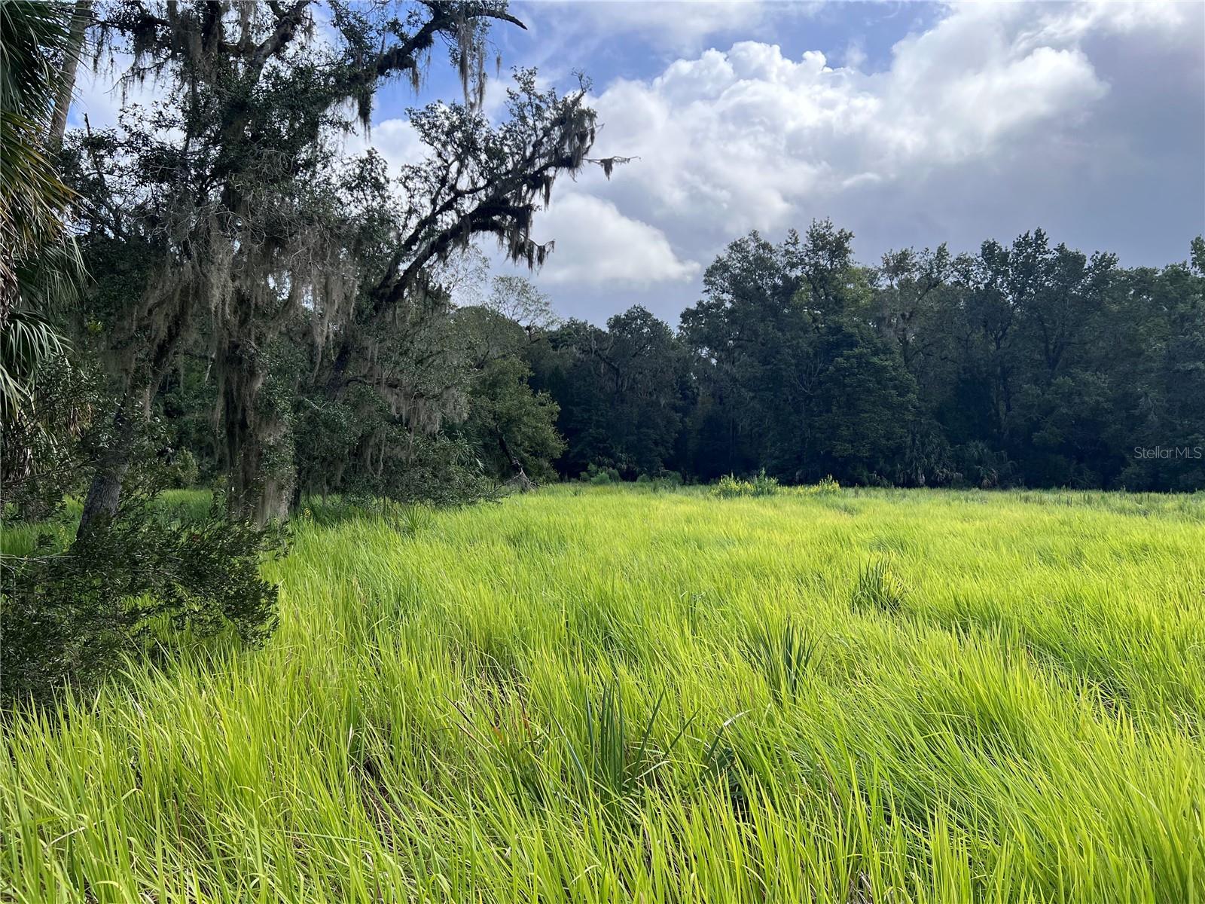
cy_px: 452
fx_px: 905
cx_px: 602
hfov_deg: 67.3
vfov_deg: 53.1
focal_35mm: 26
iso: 50
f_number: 1.5
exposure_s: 1/2841
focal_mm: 5.7
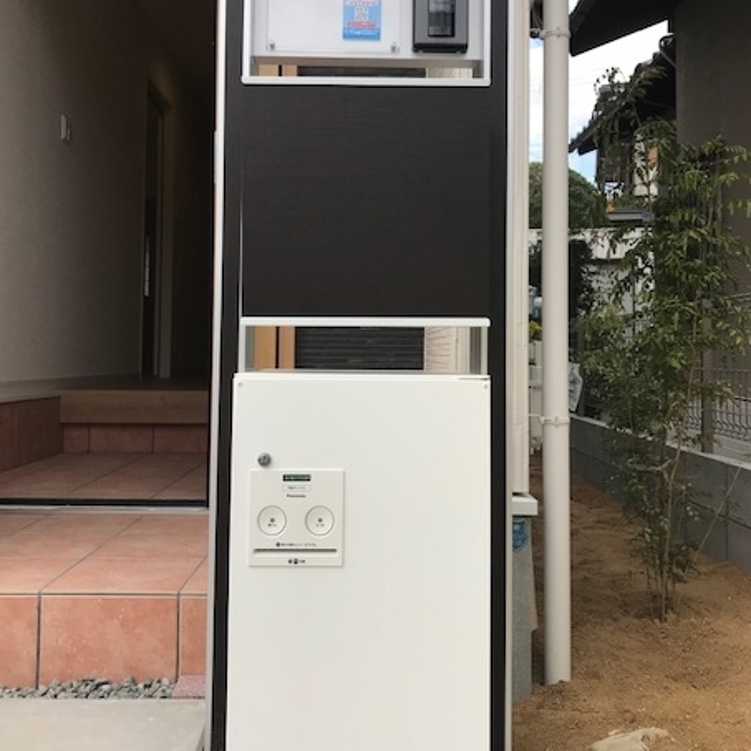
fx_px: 859
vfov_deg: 47.1
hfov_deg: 47.2
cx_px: 370
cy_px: 318
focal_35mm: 35
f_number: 1.8
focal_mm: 3.99
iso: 20
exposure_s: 1/647
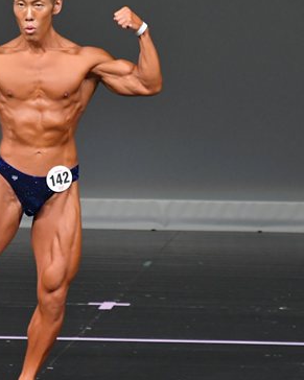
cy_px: 191
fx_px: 7763
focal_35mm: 690
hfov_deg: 2.2
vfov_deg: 2.8
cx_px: 40
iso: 4000
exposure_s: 1/400
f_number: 5.6
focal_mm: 230
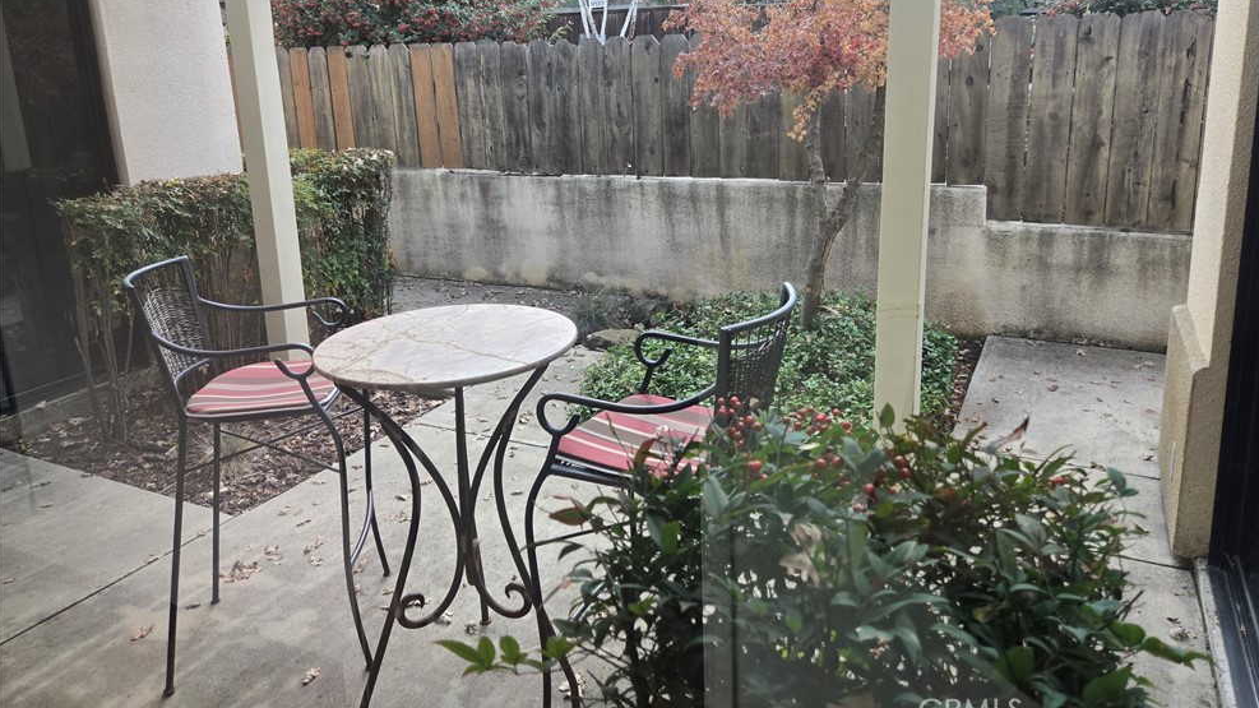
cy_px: 239
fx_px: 868
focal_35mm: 26
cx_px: 648
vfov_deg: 43.8
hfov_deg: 71.9
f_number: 1.8
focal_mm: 5.4
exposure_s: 1/180
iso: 80
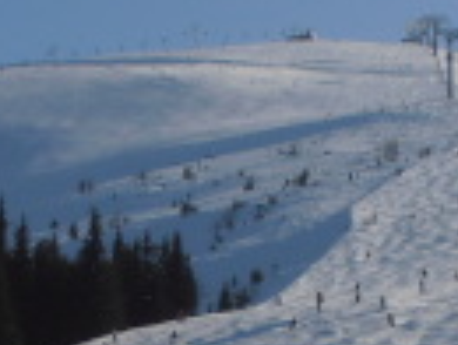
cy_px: 549
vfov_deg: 5.8
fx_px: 3367
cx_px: 180
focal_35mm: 254
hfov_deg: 7.8
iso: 80
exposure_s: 1/250
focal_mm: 12.29
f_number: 12
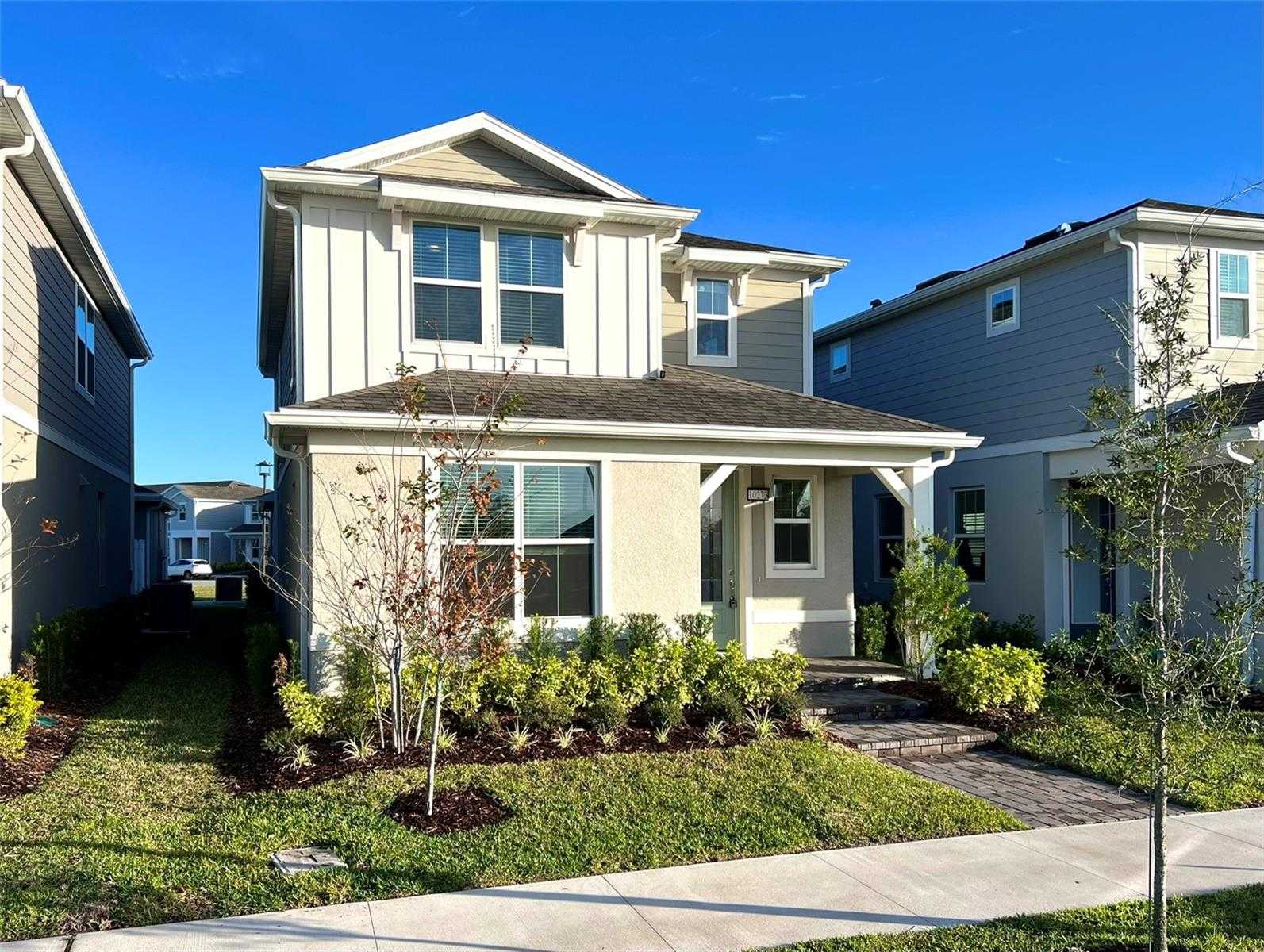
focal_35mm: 26
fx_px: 951
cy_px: 476
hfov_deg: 67.2
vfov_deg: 53.2
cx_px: 632
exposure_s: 1/3257
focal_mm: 5.7
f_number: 1.5
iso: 50
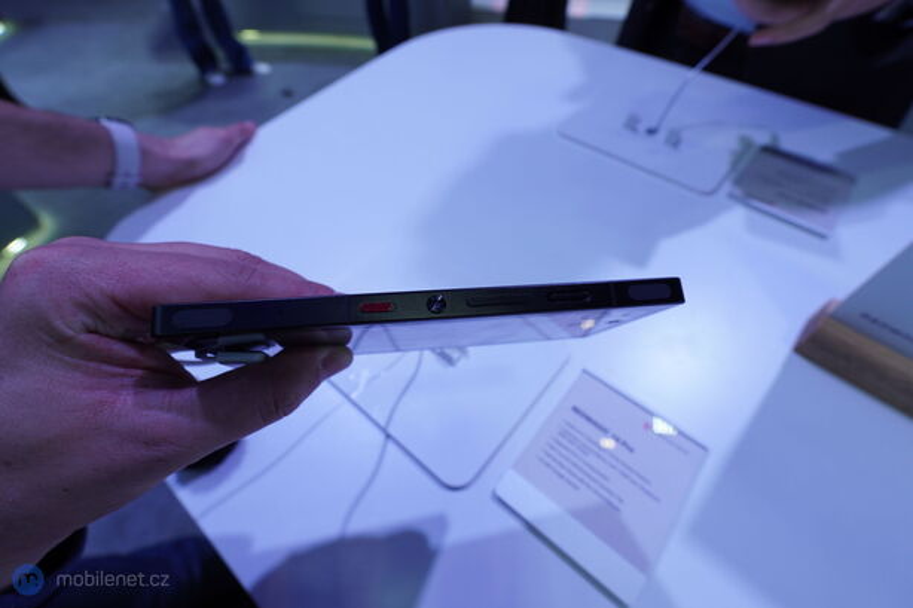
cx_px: 456
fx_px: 418
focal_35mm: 16
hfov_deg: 95.0
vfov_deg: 72.0
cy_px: 304
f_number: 5
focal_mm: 11
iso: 200
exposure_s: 1/160
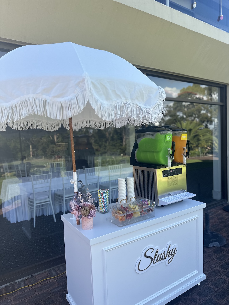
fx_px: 212
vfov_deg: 71.6
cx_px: 114
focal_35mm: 24
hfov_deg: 56.8
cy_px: 152
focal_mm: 6.86
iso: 80
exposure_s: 1/1198
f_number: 1.78
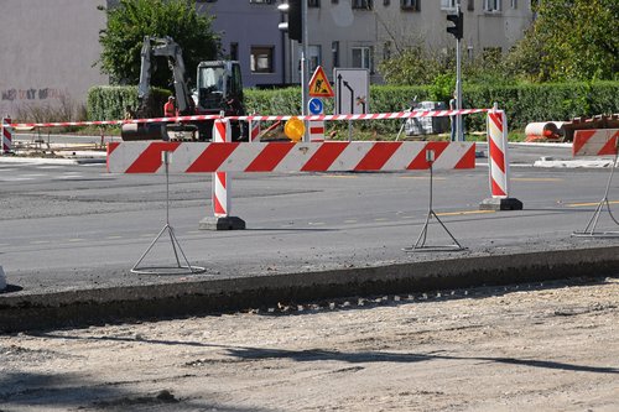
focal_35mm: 122
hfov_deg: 16.8
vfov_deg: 11.2
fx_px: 2097
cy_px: 206
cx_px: 310
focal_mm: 122
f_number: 10
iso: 1000
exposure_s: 1/1600
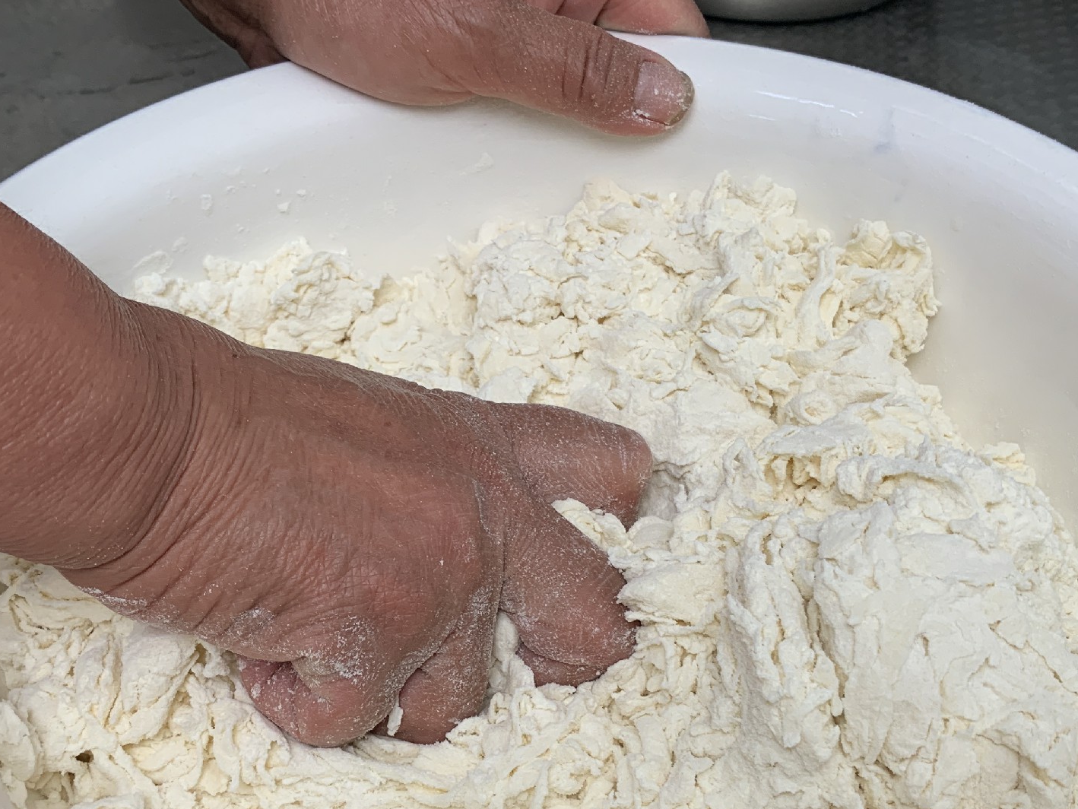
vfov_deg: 32.6
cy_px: 550
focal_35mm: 44
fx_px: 1370
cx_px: 483
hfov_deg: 42.9
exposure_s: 1/121
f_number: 1.8
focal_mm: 4.25
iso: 50
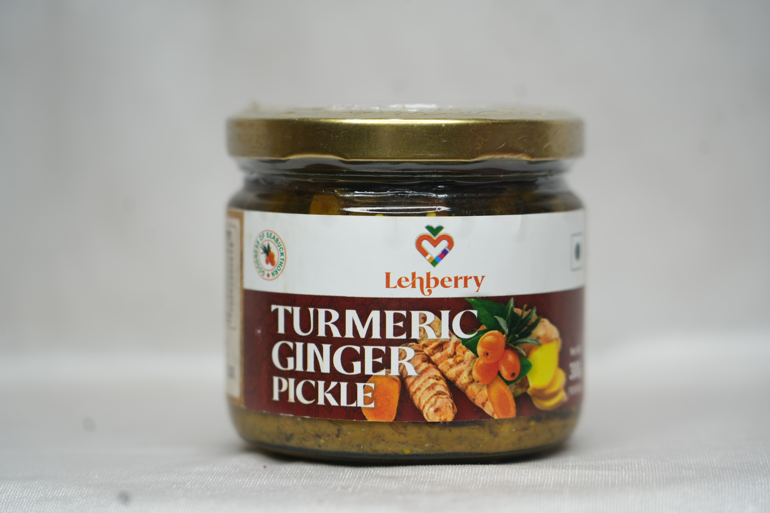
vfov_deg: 13.0
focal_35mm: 105
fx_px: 2246
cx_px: 385
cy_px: 256
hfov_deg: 19.5
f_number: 4
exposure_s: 1/80
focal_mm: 105
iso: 200
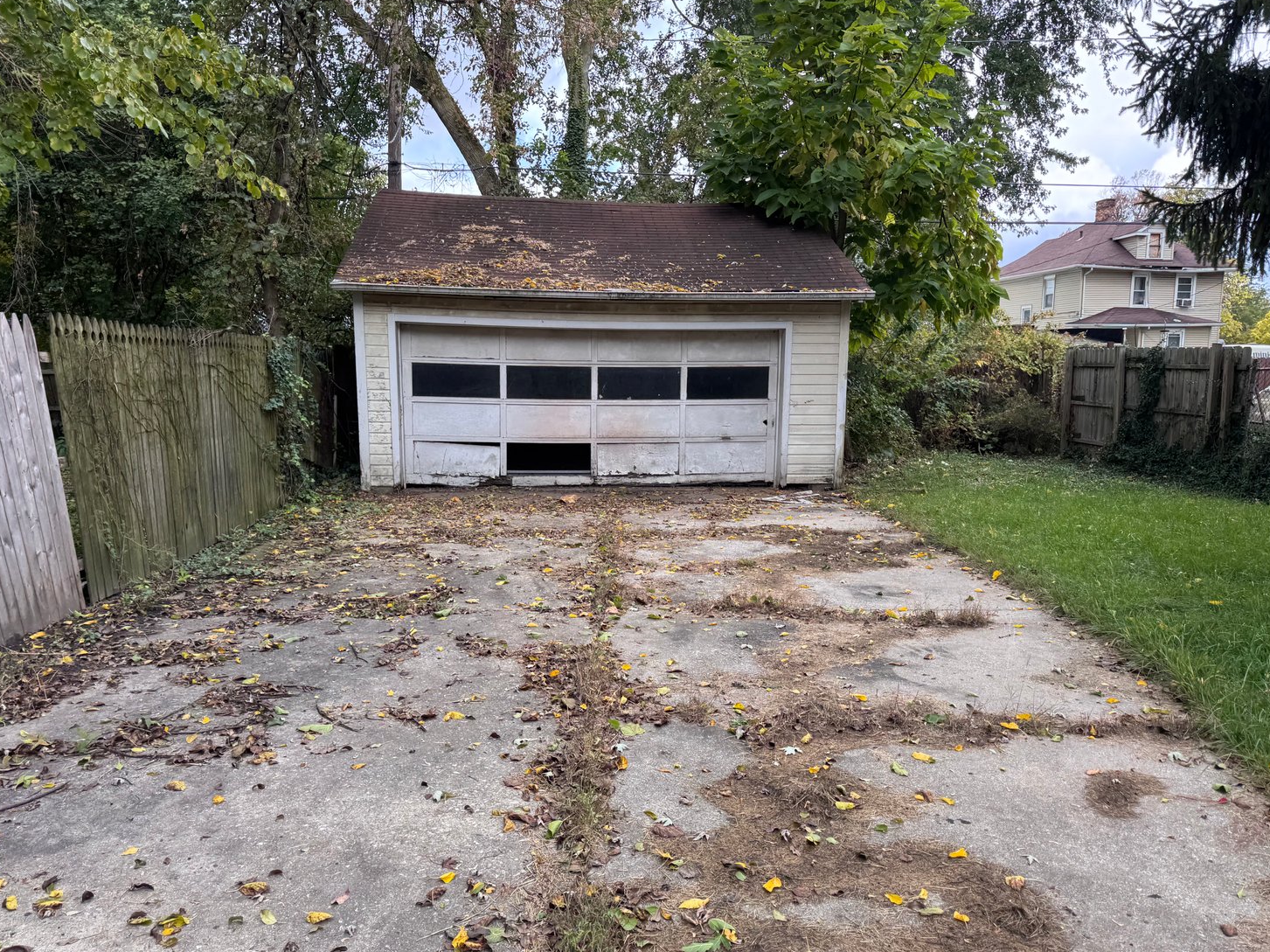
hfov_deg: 69.4
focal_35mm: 25
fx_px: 917
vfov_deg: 54.9
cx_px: 626
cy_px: 483
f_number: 1.78
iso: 80
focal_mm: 6.76
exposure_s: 1/356
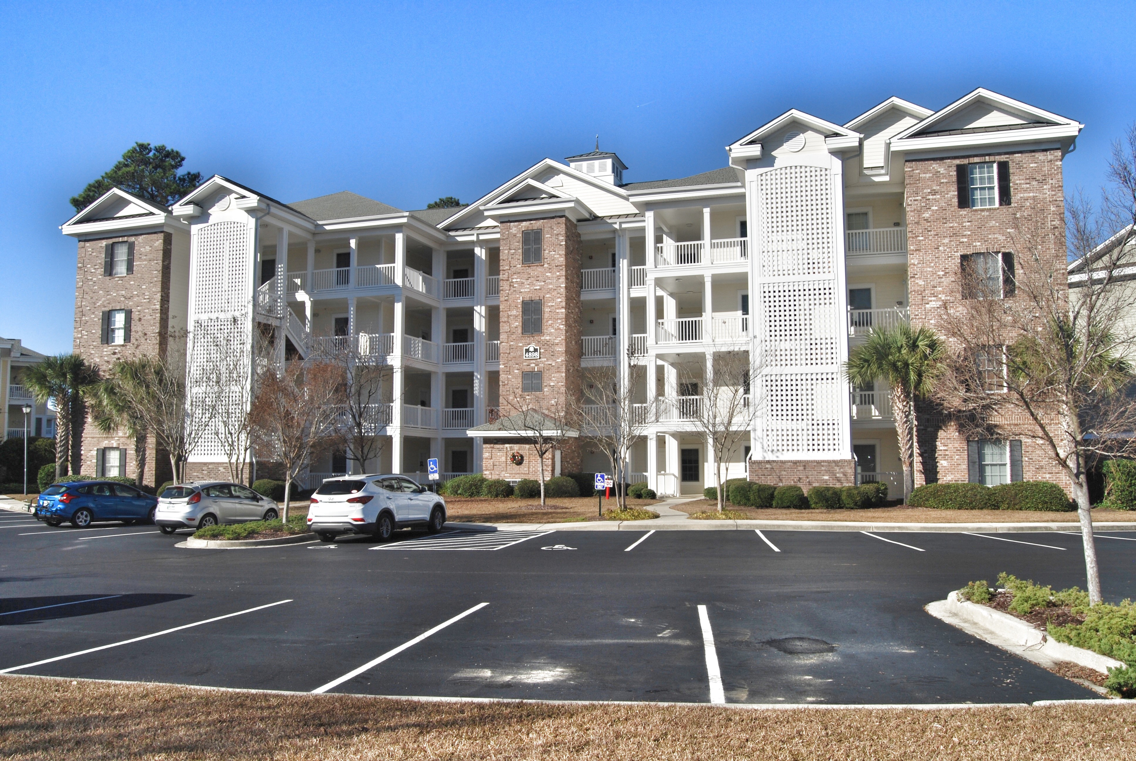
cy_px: 380
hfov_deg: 64.5
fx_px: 900
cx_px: 568
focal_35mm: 28
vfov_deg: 45.8
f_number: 11
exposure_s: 1/200
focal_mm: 19
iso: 100
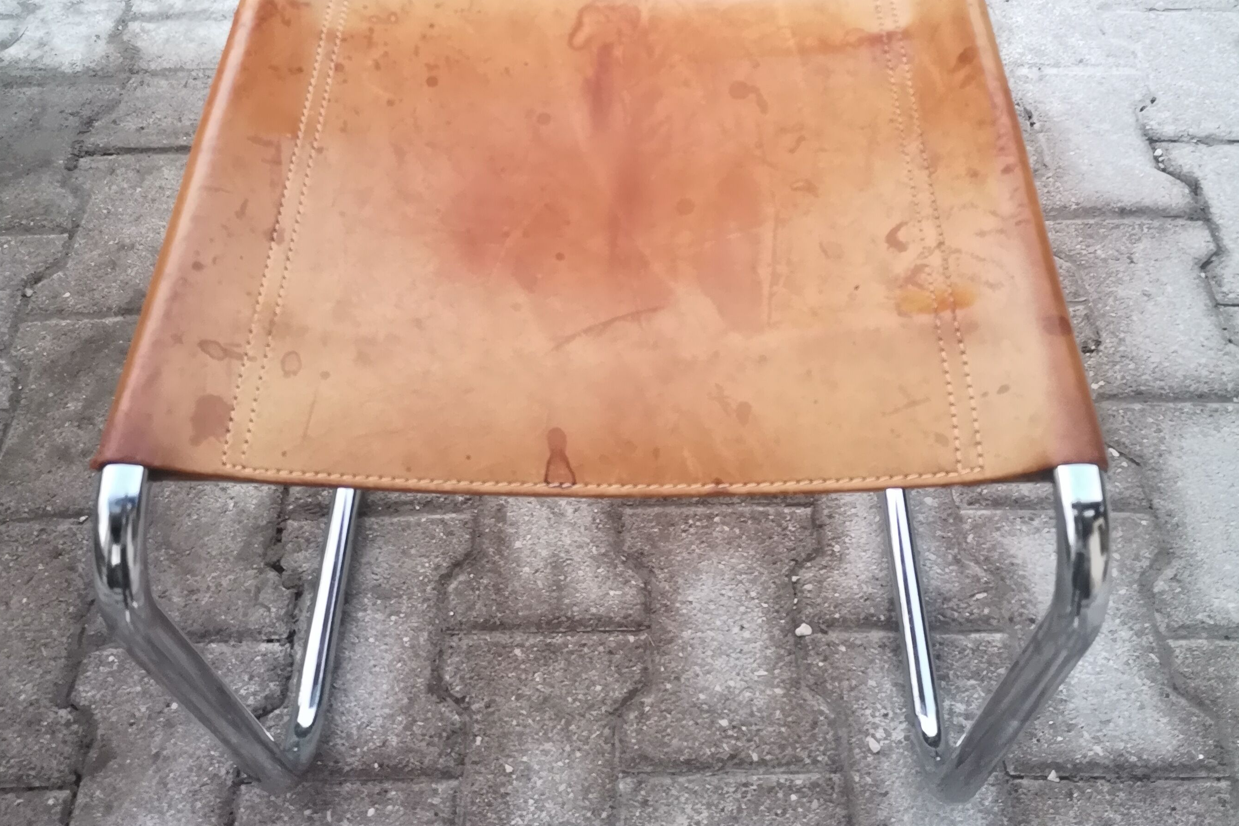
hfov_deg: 50.7
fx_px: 1308
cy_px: 44
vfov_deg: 32.8
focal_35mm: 38
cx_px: 615
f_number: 1.8
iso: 800
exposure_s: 1/18
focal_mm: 5.58
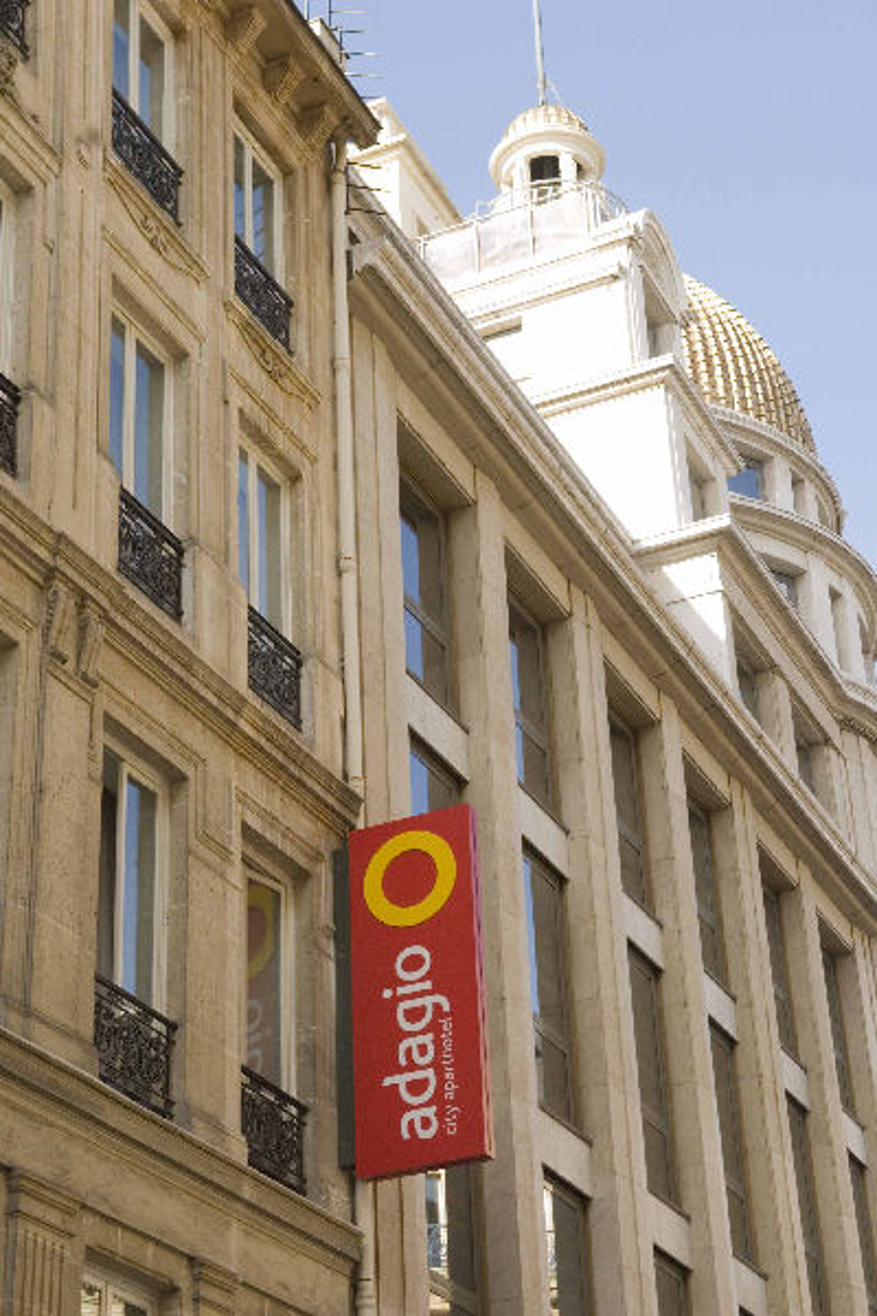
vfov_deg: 30.5
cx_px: 438
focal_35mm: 66
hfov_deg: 20.6
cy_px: 658
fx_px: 2412
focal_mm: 44
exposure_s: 1/200
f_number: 8
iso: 400
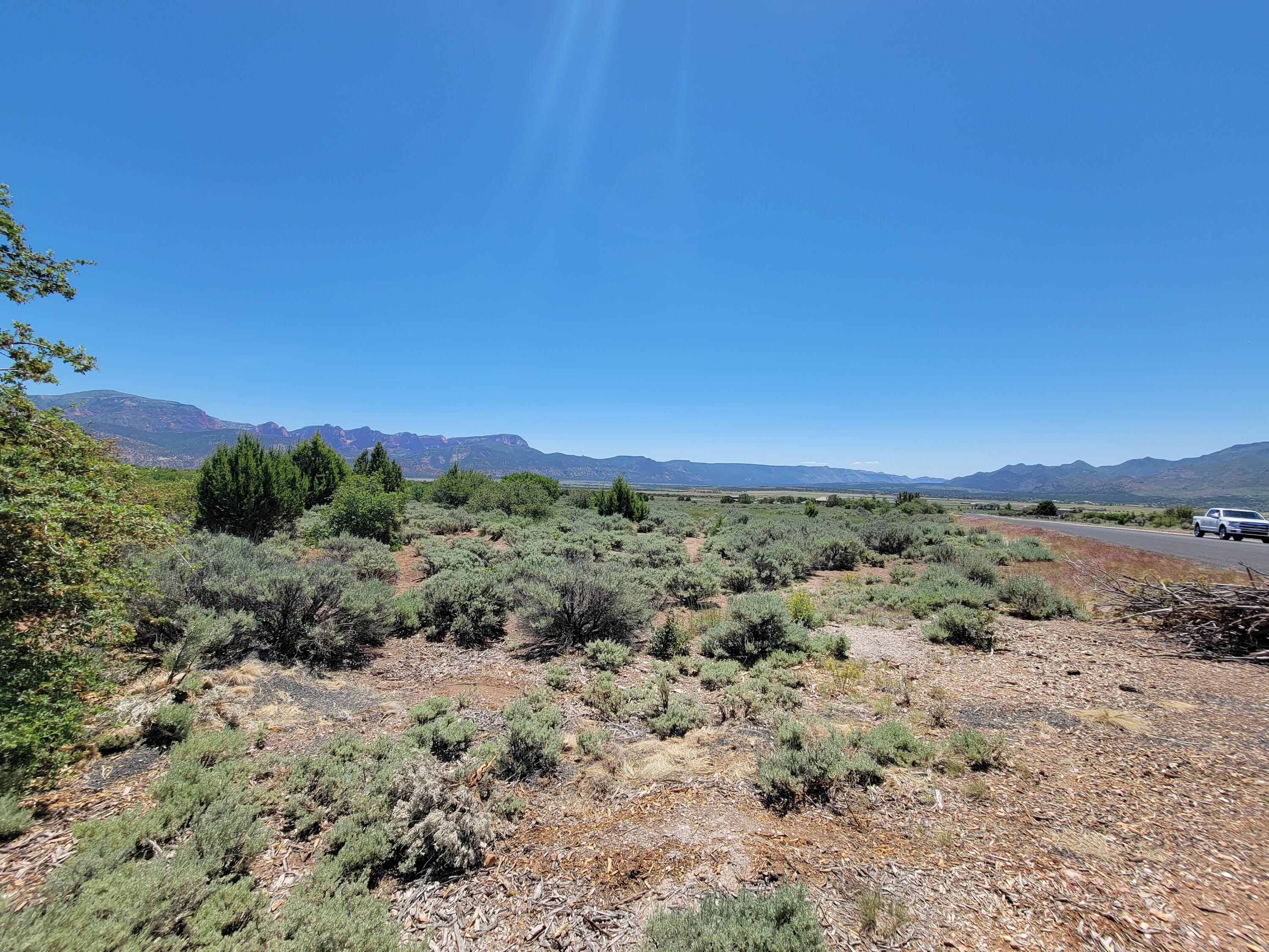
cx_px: 634
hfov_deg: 106.2
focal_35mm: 13
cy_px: 476
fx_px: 477
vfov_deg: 89.9
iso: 50
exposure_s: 1/1889
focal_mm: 2.2
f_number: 2.2
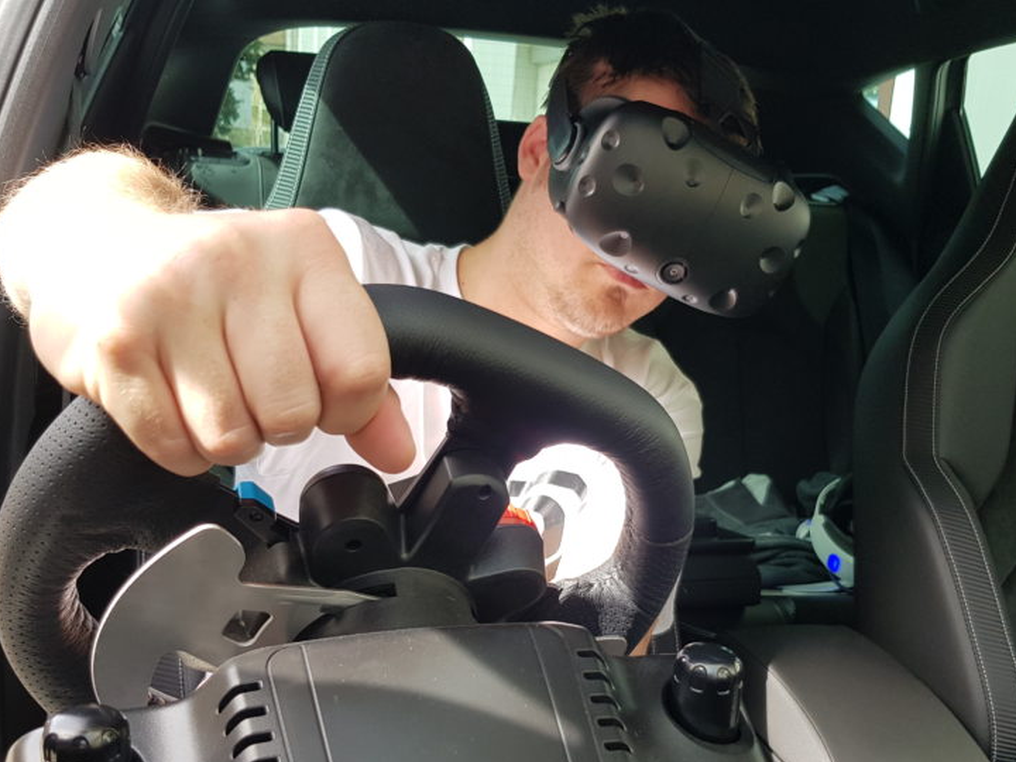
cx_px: 559
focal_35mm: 37
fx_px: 1086
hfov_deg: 50.1
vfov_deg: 38.5
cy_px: 463
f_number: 1.7
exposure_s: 1/218
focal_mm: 4.3
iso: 40
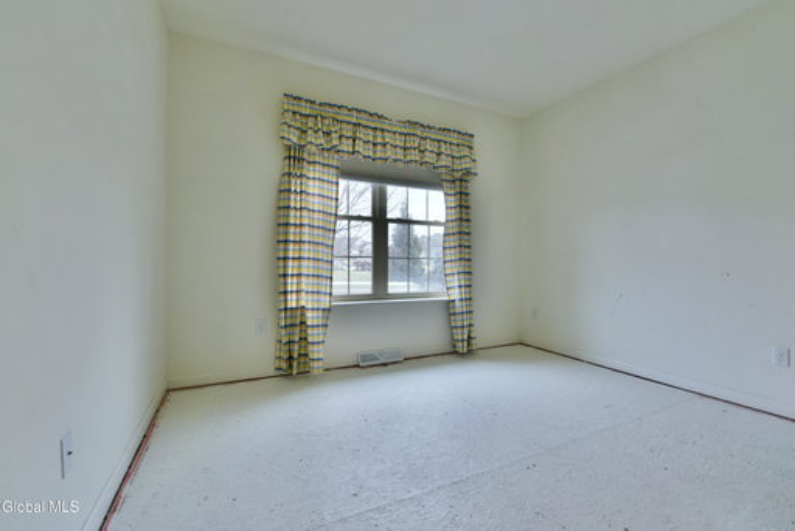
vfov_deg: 81.3
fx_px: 309
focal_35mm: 14
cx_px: 398
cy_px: 266
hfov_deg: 104.2
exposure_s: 1/40
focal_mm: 14
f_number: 10
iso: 800
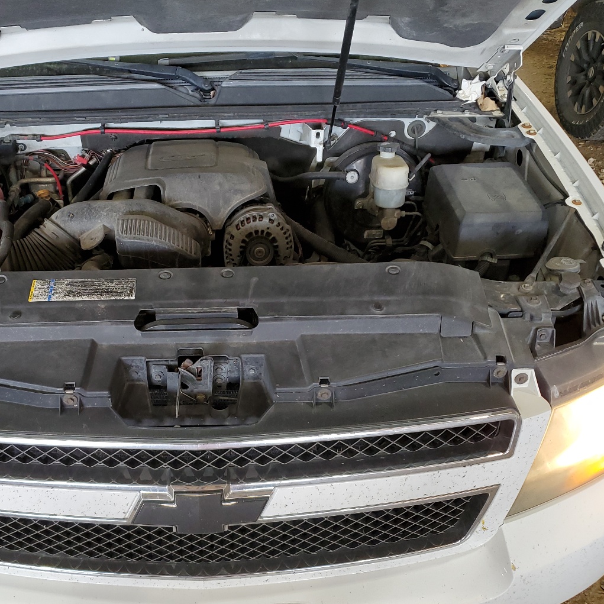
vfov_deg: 45.9
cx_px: 208
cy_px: 353
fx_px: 711
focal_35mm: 36
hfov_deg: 45.4
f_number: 1.5
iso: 71
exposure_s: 1/60.2
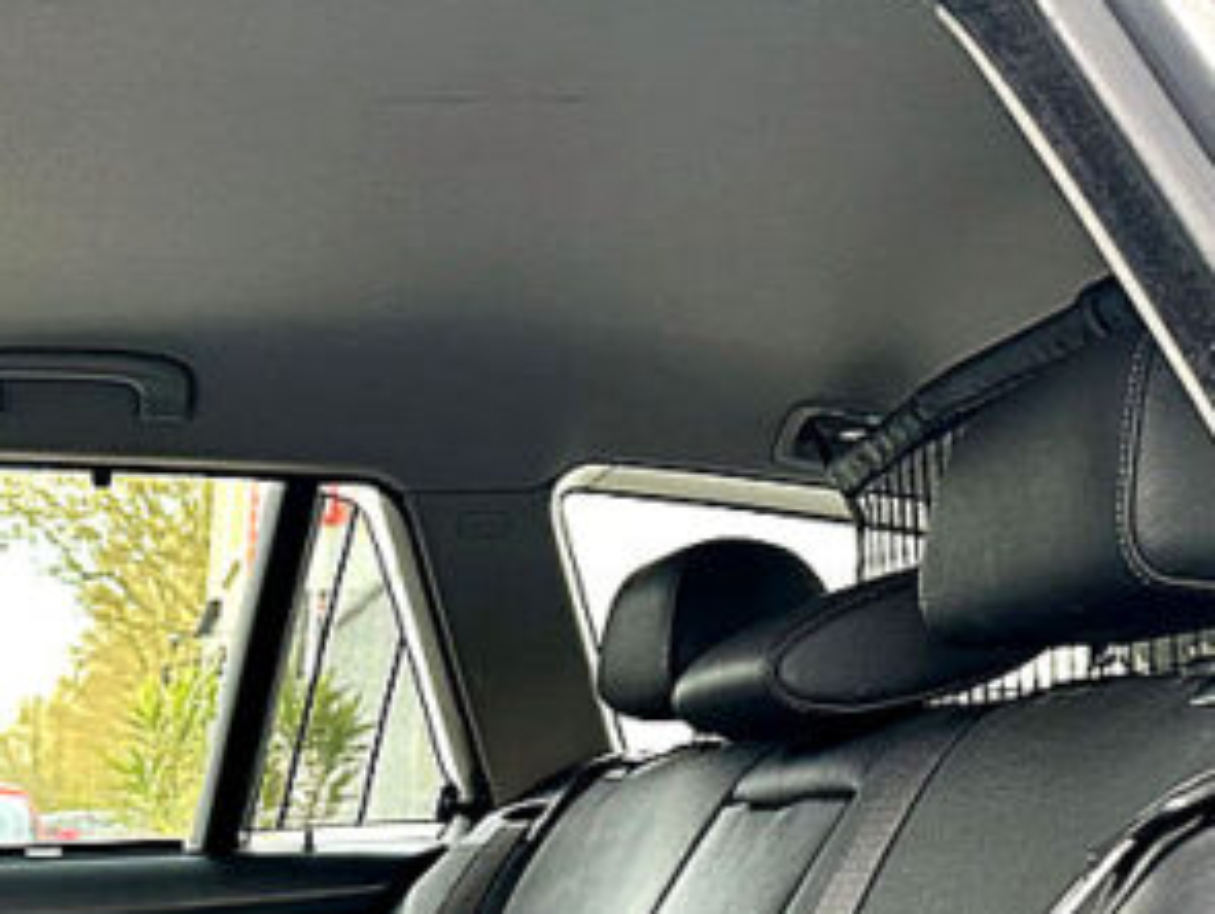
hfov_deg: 27.6
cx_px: -70
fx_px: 2284
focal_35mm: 65
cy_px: 1219
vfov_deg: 20.5
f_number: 1.78
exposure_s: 1/121
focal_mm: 6.86
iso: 200
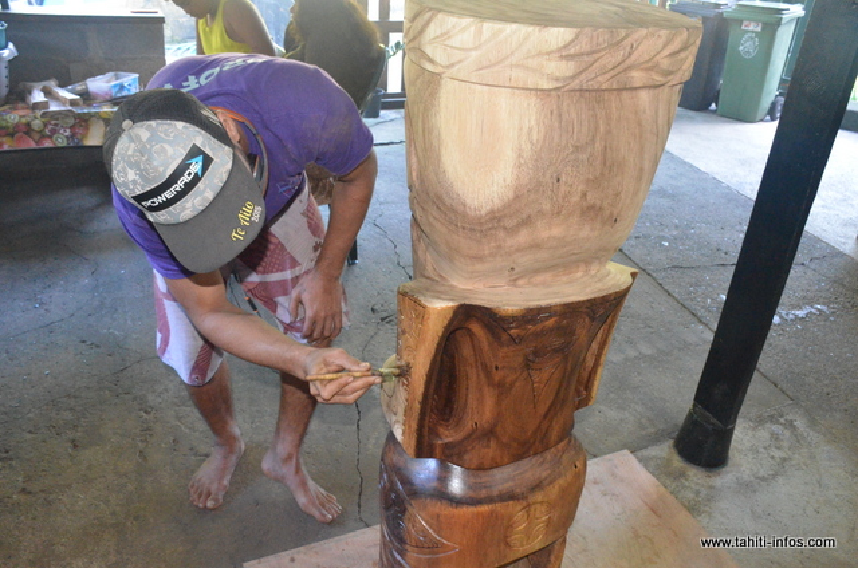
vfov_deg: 43.4
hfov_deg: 62.0
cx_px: 429
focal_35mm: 30
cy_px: 284
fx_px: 714
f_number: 8
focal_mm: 20
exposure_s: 1/60
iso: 6400
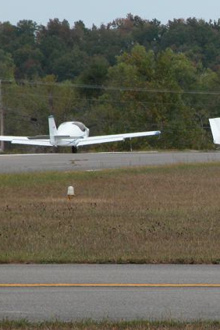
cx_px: 246
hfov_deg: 3.1
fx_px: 4042
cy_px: 156
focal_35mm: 441
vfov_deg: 4.7
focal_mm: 71.2
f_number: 7.4
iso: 200
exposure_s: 1/609
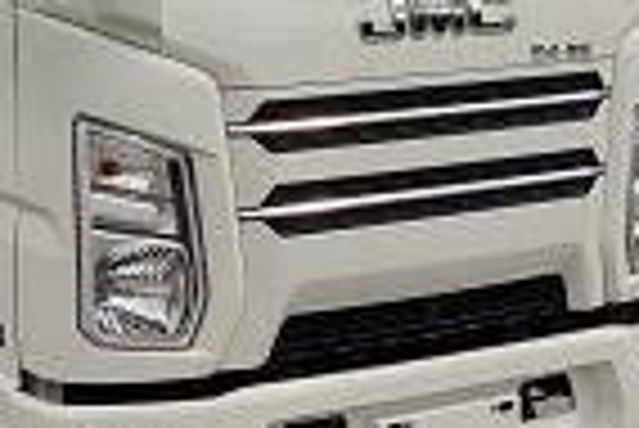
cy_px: -5
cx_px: -18
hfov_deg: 17.5
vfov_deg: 11.9
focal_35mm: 114
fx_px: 2026
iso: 112
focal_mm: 4.75
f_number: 1.75
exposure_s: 1/2238
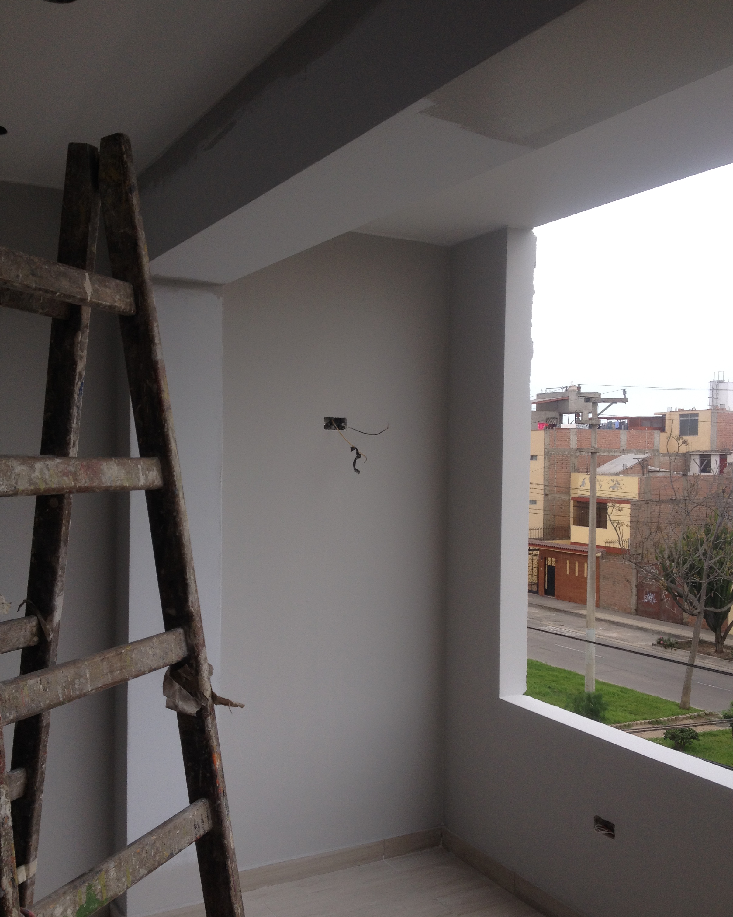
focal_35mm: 37
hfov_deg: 40.1
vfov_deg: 49.1
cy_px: 479
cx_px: 362
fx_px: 1003
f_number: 2.4
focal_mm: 4.28
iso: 50
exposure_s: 1/767
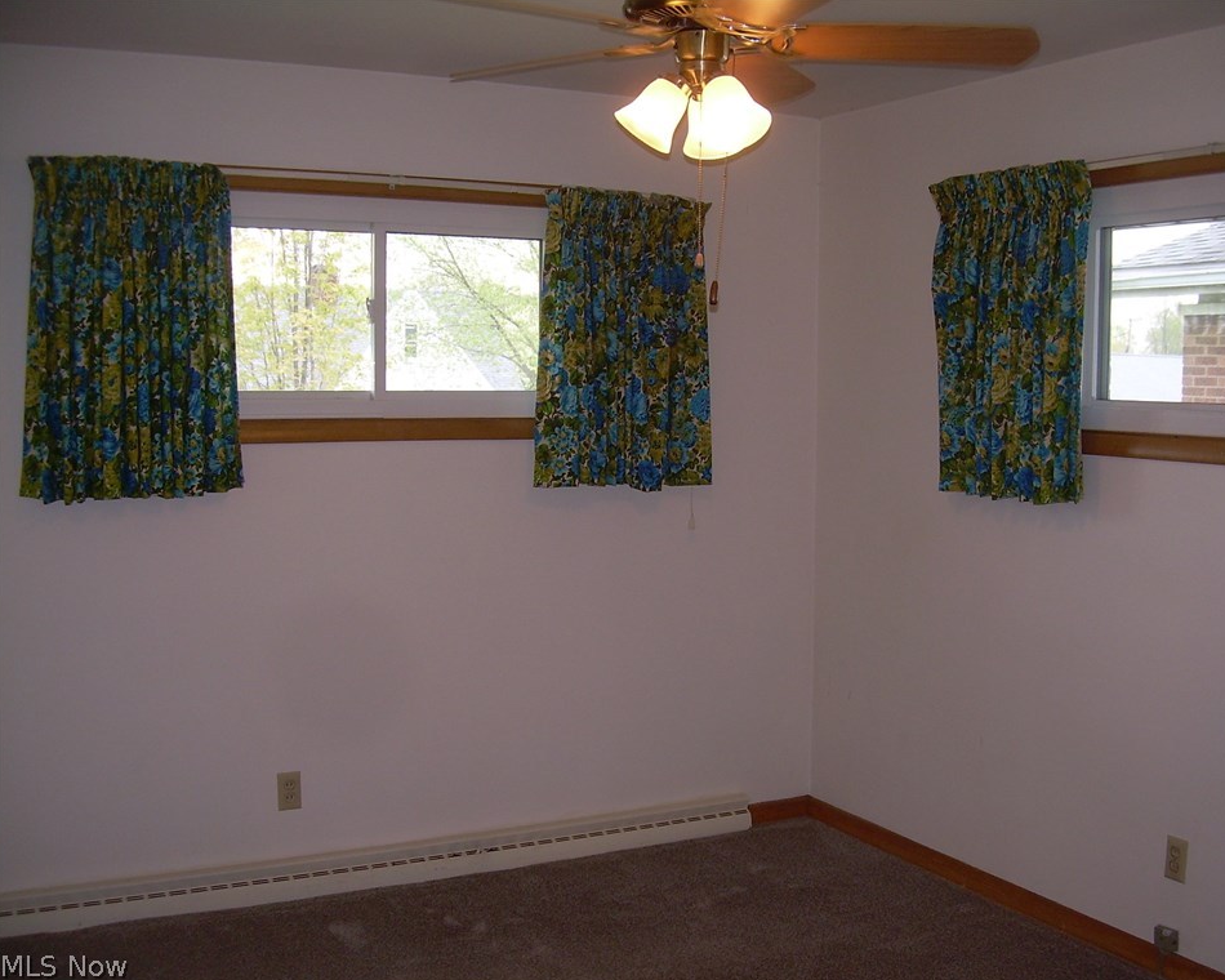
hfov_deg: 45.8
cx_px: 654
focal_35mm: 40
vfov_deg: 37.3
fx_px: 1450
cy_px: 493
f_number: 2.8
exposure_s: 1/60
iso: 50
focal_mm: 6.3
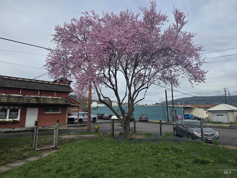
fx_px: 157
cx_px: 118
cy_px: 89
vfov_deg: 58.9
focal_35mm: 23
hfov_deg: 73.9
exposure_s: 1/5447
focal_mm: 6.3
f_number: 1.7
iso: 80
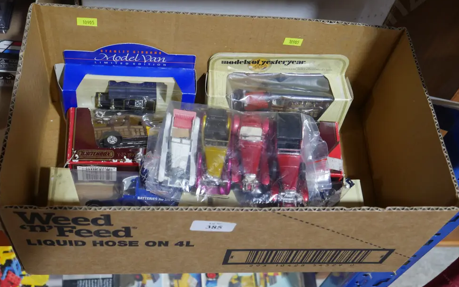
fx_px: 588
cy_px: 137
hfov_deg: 42.6
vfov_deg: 27.4
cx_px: 225
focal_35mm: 47
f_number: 4.6
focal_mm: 21
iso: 500
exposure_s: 1/60
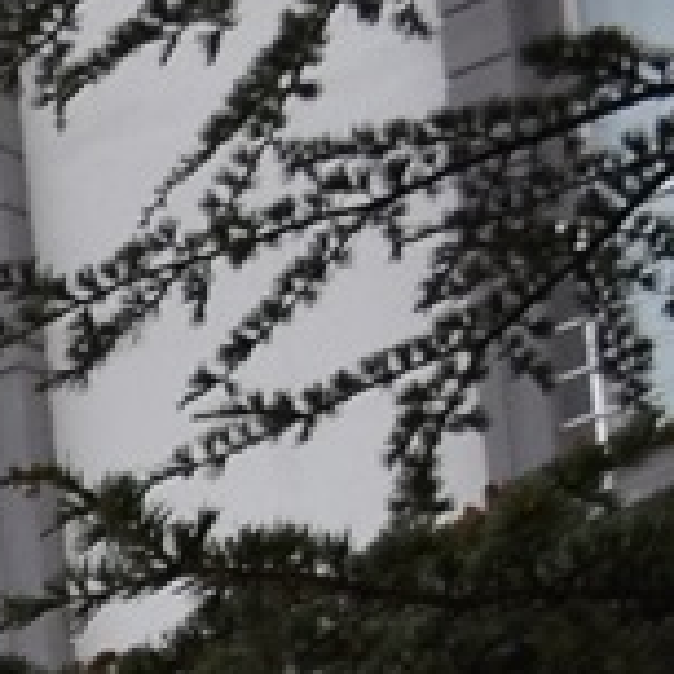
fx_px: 6609
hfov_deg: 4.9
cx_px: -2559
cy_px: 2366
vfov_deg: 5.3
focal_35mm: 300
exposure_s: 1/125
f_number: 5.6
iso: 400
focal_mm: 20
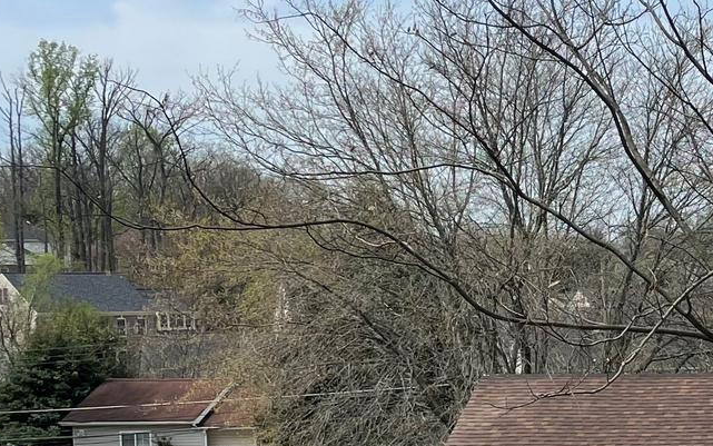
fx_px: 1710
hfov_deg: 21.3
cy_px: 418
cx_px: 927
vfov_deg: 14.7
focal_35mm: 88
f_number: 1.6
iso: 32
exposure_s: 1/3861
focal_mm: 4.2
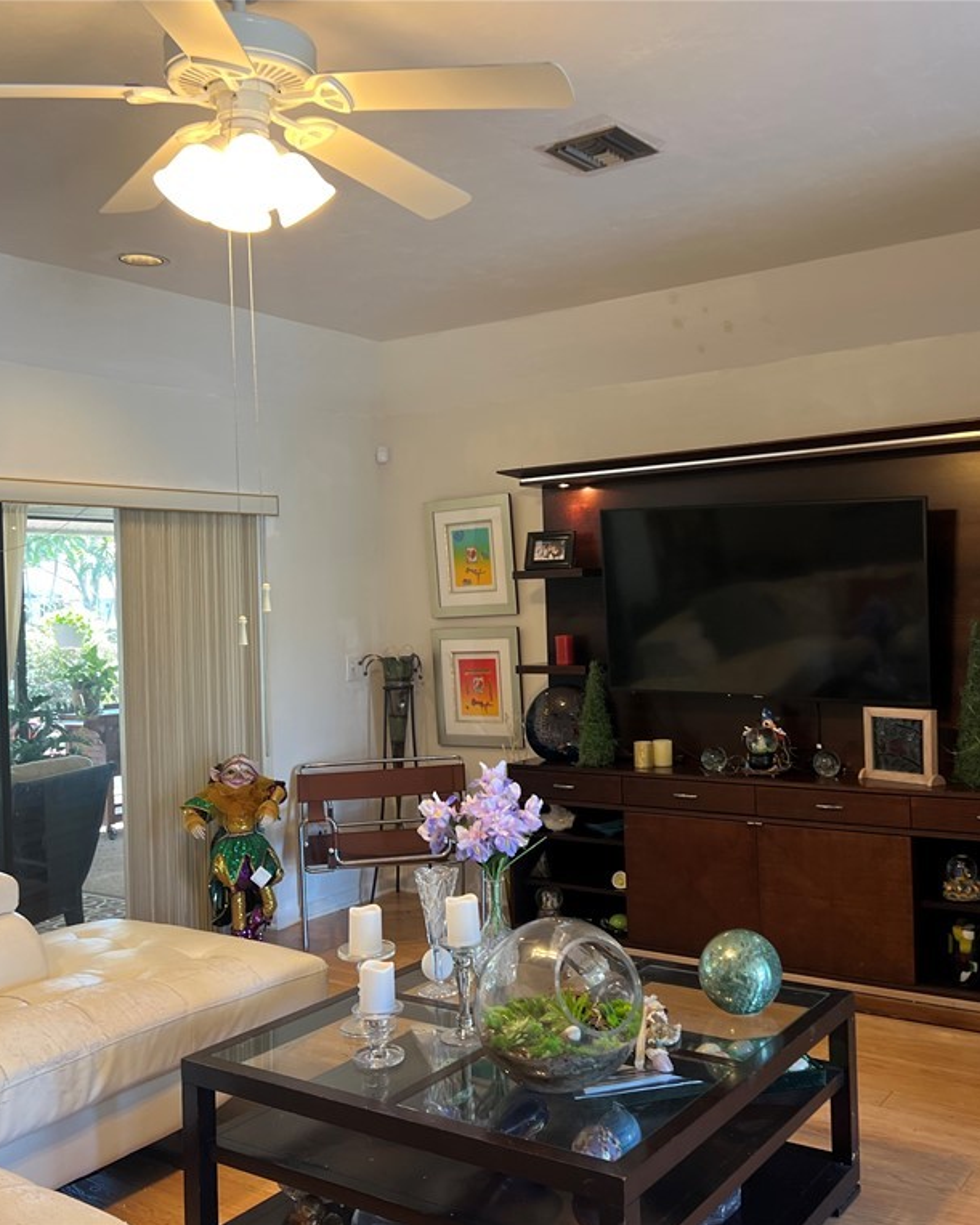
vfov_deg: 52.8
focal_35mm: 34
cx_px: 553
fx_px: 1233
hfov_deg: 43.3
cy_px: 614
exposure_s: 1/60
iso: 80
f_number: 1.5
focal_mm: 5.7
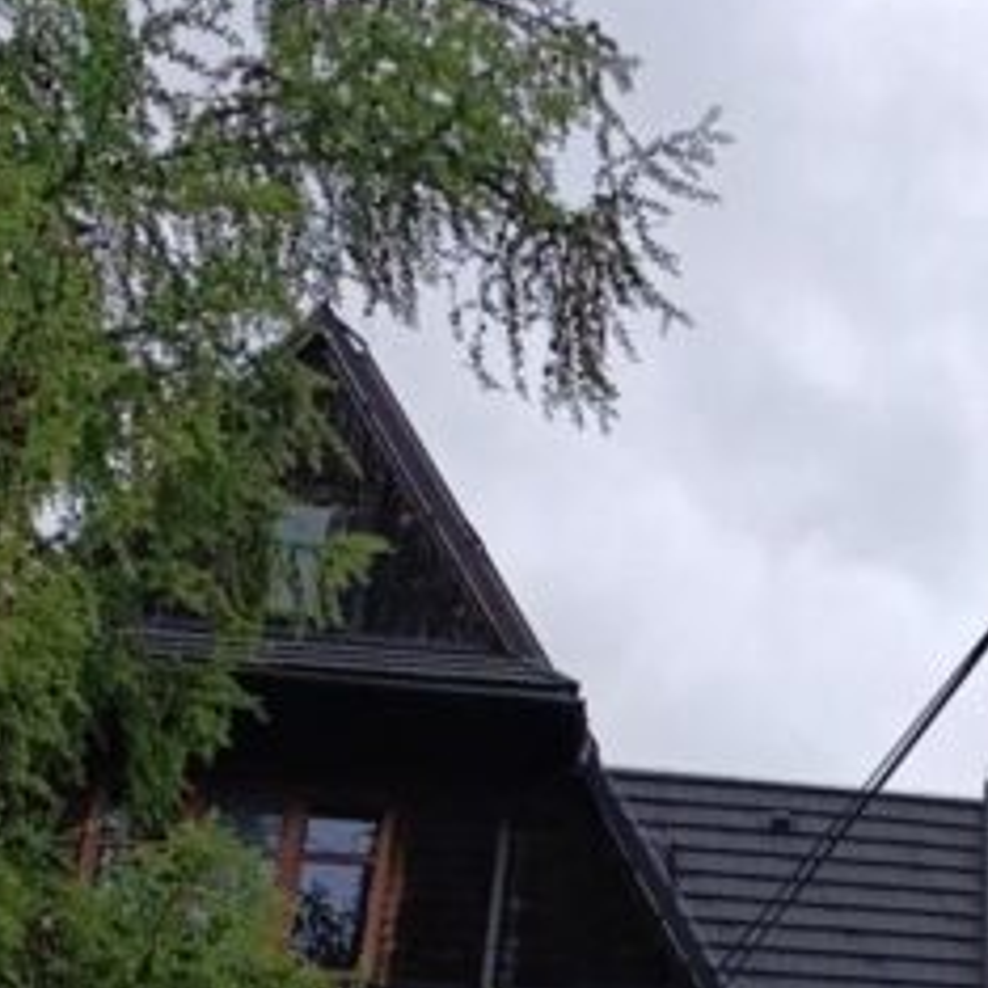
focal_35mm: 89
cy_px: 1089
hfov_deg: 17.4
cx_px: 1505
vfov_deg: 18.7
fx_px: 2874
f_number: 1.6
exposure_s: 1/687
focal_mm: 6.14
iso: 50
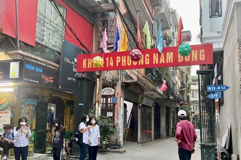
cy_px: 95
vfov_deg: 42.1
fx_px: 207
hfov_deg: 60.2
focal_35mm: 31
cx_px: 133
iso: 320
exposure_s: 1/60
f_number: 1.8
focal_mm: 4.25
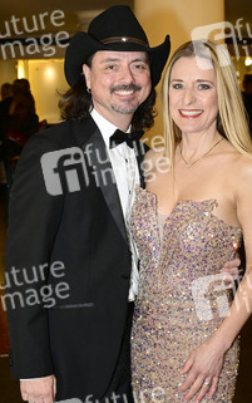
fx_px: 571
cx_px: 142
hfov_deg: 24.9
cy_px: 228
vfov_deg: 38.8
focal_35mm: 52
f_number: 5.6
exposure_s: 1/200
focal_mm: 41
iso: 4000
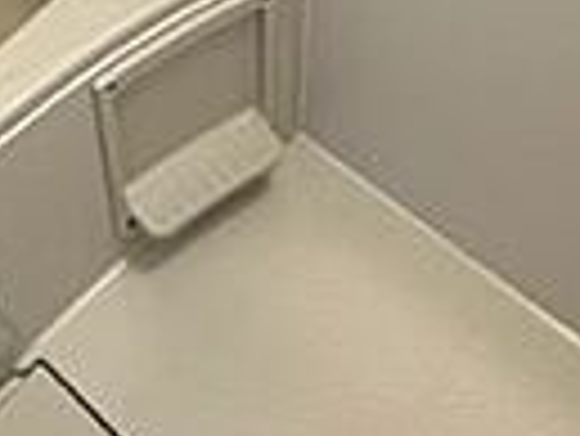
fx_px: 1090
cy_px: -225
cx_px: 180
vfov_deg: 19.6
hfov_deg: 29.5
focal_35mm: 65
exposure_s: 1/60
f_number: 2.2
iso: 200
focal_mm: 2.22
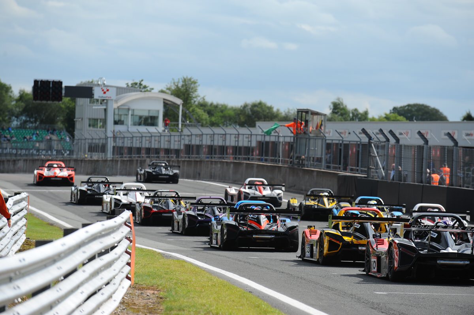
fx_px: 2631
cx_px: 237
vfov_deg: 6.9
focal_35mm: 200
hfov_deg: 10.3
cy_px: 158
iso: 200
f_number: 7.1
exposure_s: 1/1250
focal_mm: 200
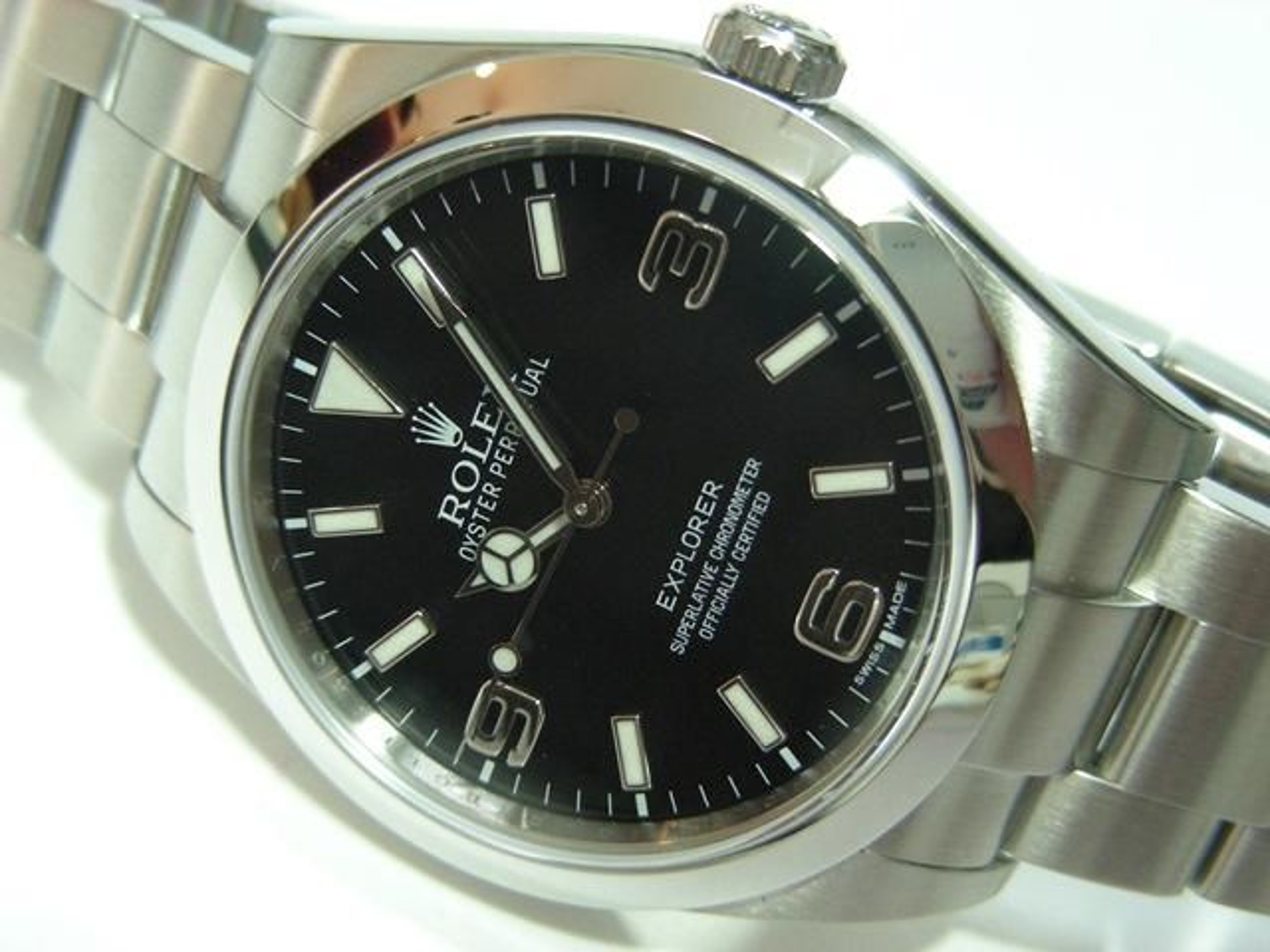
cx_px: 635
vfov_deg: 23.3
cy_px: 476
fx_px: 2311
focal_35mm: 63
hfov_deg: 30.7
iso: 200
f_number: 3.5
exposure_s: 1/23.2
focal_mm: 10.5
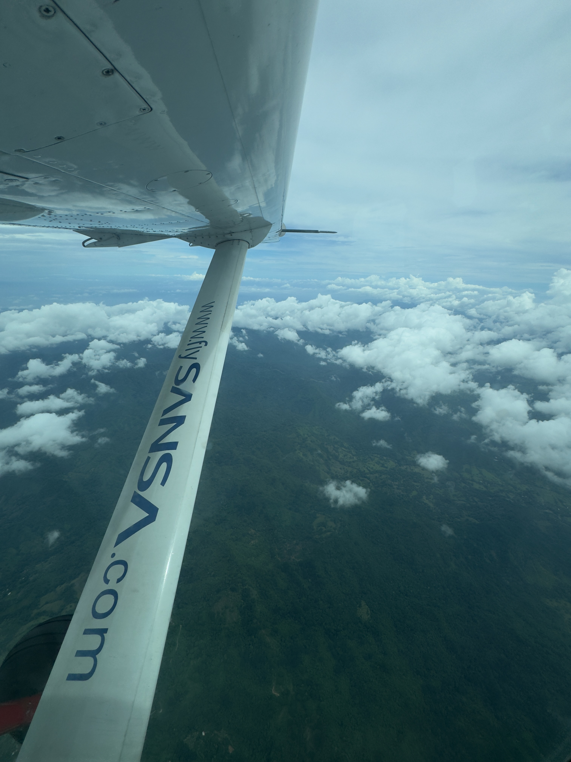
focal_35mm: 14
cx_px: 286
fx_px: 308
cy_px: 381
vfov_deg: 102.1
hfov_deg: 85.7
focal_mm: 2.22
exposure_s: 1/3906
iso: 40
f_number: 2.2
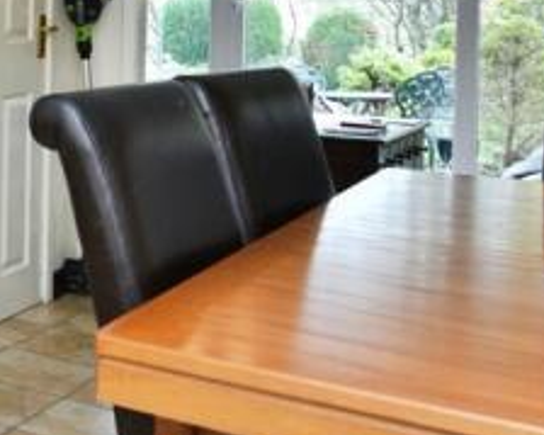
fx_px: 966
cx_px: -391
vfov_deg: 25.2
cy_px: 136
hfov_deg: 22.0
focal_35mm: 60
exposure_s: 1/90
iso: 400
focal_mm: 14
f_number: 4.8
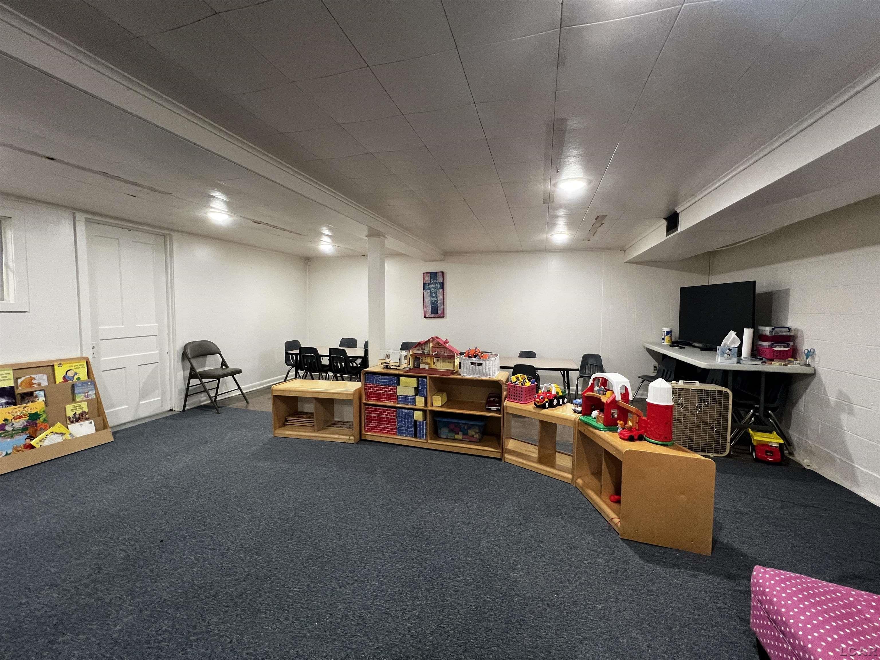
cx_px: 440
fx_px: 330
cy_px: 330
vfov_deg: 89.9
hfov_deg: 106.2
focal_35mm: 13
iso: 250
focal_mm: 1.57
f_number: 1.8
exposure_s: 1/60
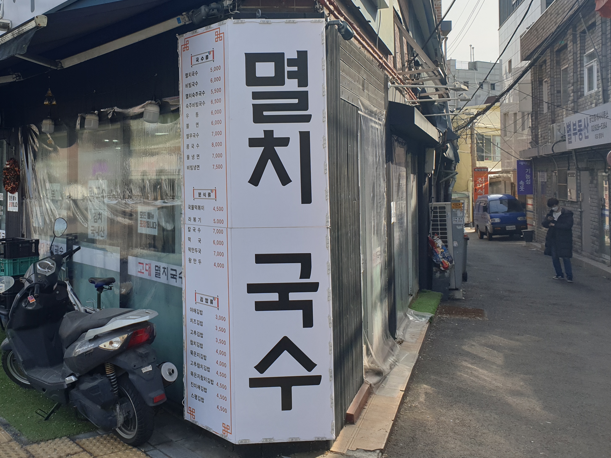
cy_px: 163
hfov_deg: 50.2
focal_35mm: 36
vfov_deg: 39.3
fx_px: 635
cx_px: 191
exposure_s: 1/929
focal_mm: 4.3
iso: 50
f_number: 2.4
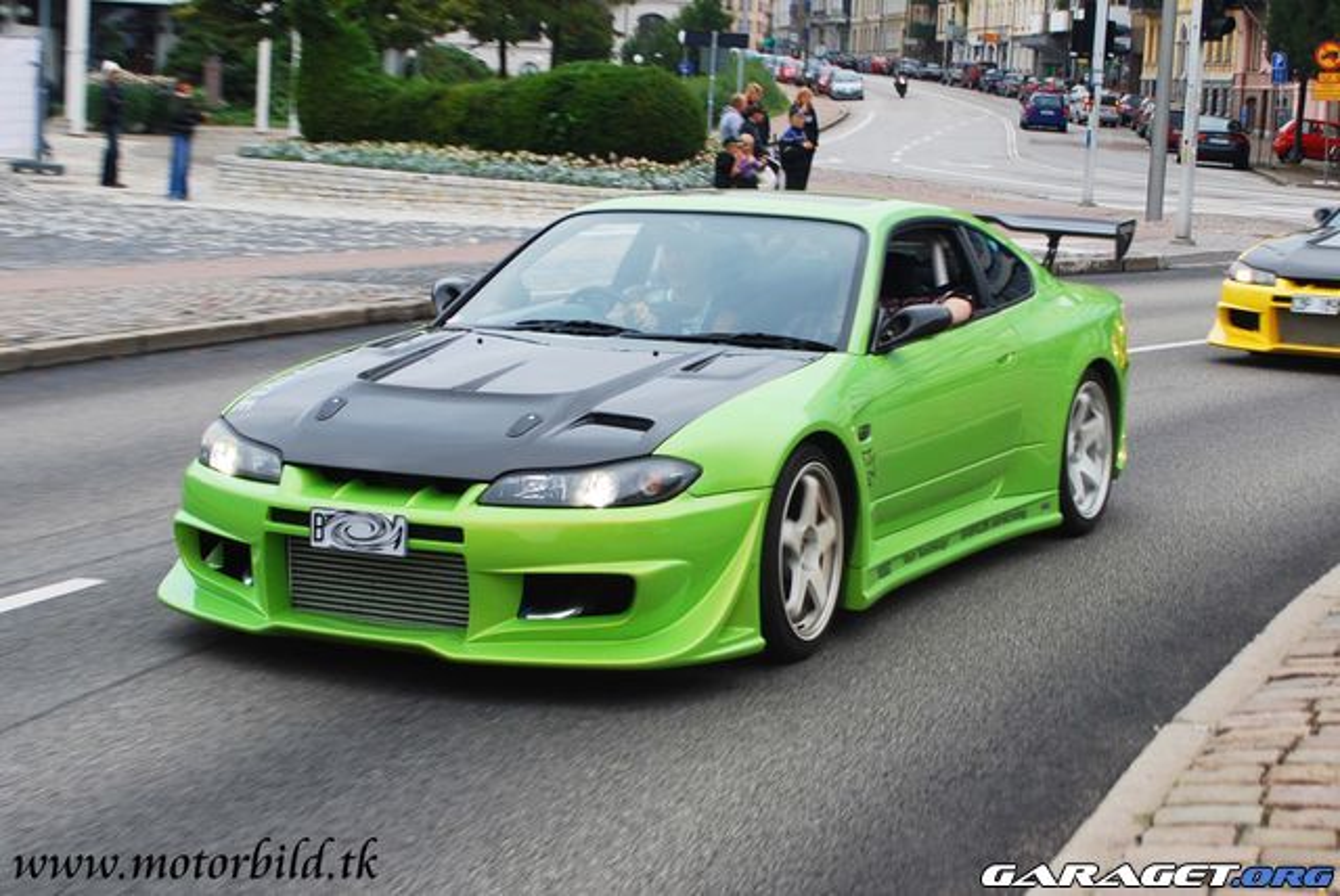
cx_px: 670
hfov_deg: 41.1
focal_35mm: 48
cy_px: 448
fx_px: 1788
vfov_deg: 28.1
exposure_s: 1/125
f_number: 5.6
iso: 110
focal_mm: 32
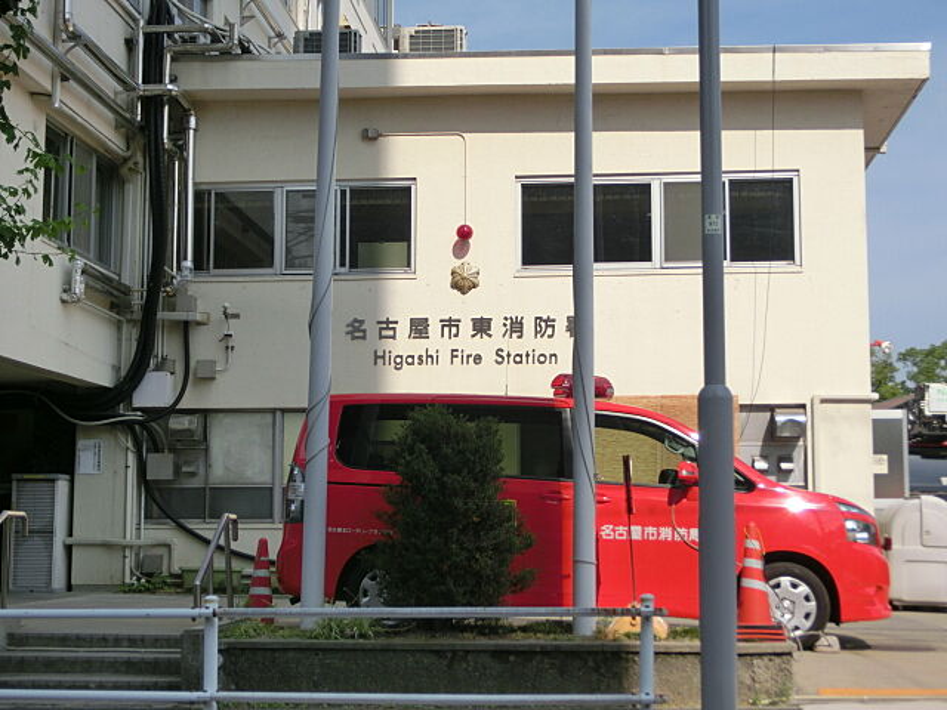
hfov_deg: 33.8
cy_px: 355
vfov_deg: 25.7
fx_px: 1559
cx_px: 474
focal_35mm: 57
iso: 80
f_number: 4.5
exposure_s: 1/800
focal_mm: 10.11
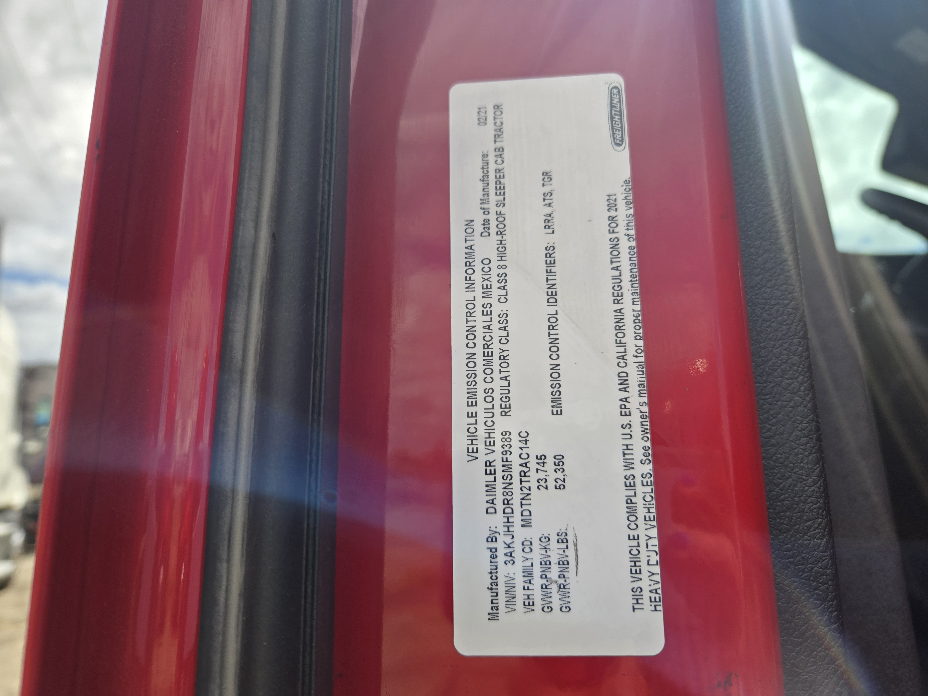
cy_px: 348
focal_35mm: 23
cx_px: 464
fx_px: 617
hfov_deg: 73.9
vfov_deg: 58.9
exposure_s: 1/1429
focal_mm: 5.4
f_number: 1.8
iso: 25
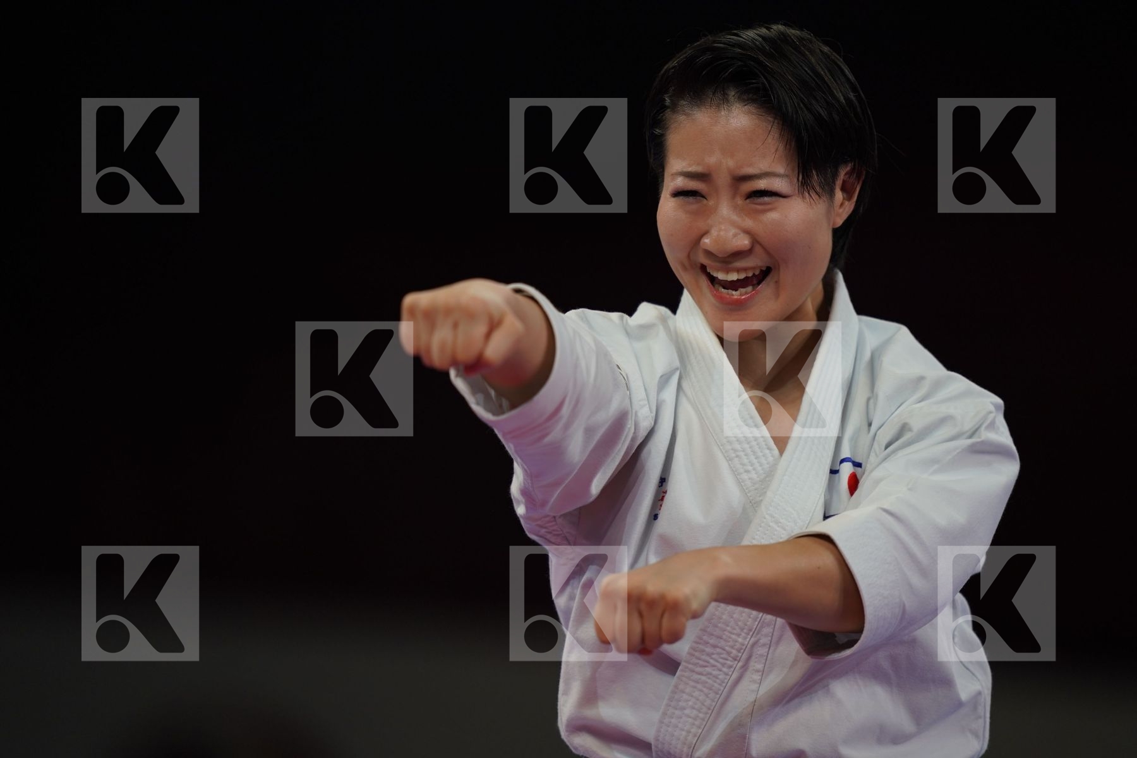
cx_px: 568
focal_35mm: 400
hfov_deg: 5.2
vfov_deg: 3.4
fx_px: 12632
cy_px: 379
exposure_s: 1/500
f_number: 2.8
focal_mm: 400
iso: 500
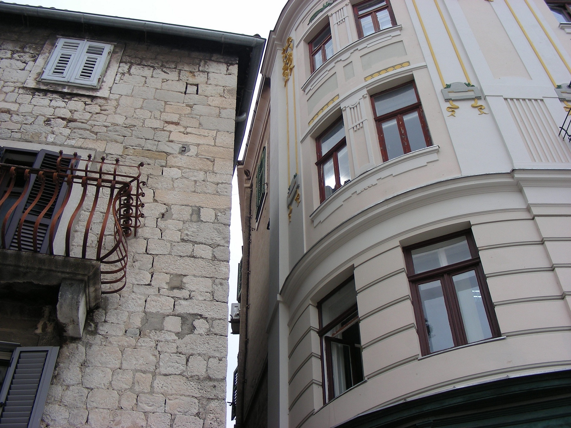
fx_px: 627
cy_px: 214
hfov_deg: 49.0
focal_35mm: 38
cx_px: 286
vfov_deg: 37.7
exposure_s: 1/216
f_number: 4
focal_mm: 6.3
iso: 50
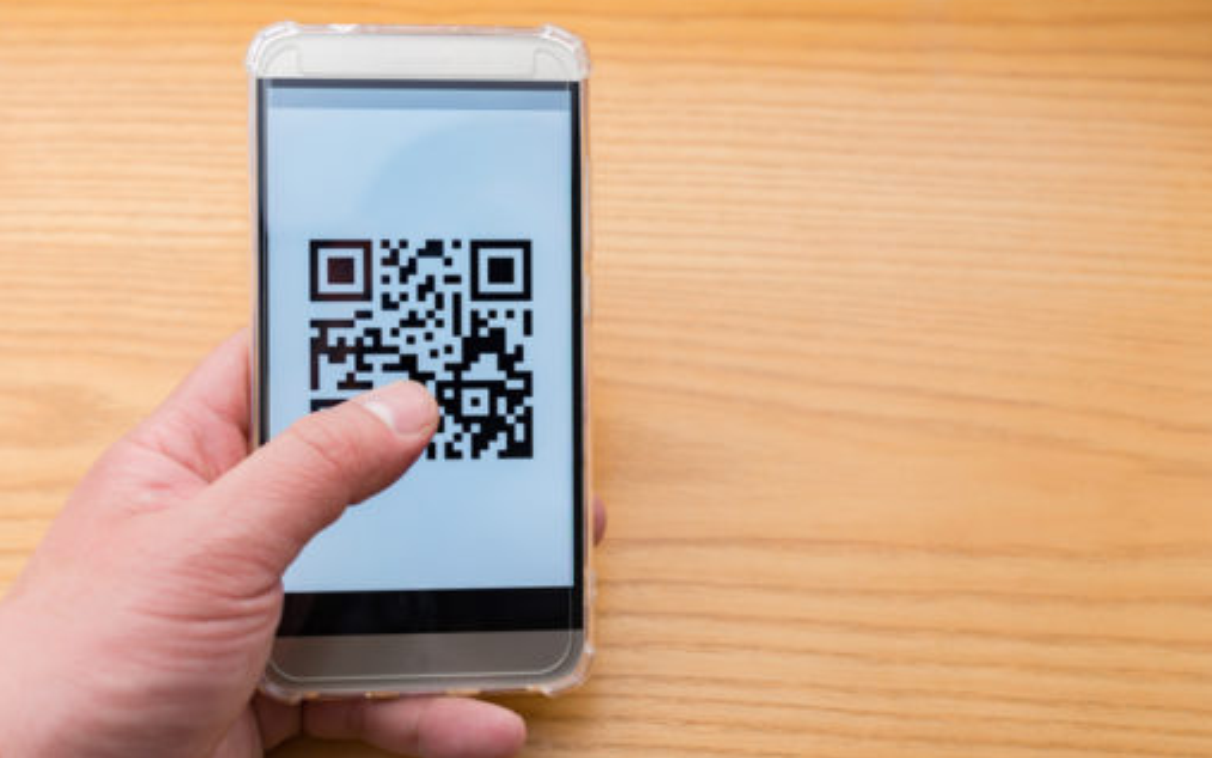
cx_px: 610
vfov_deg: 35.3
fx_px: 1189
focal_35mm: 36
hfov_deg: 54.0
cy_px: 353
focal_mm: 35
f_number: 5.6
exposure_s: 1/80
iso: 400
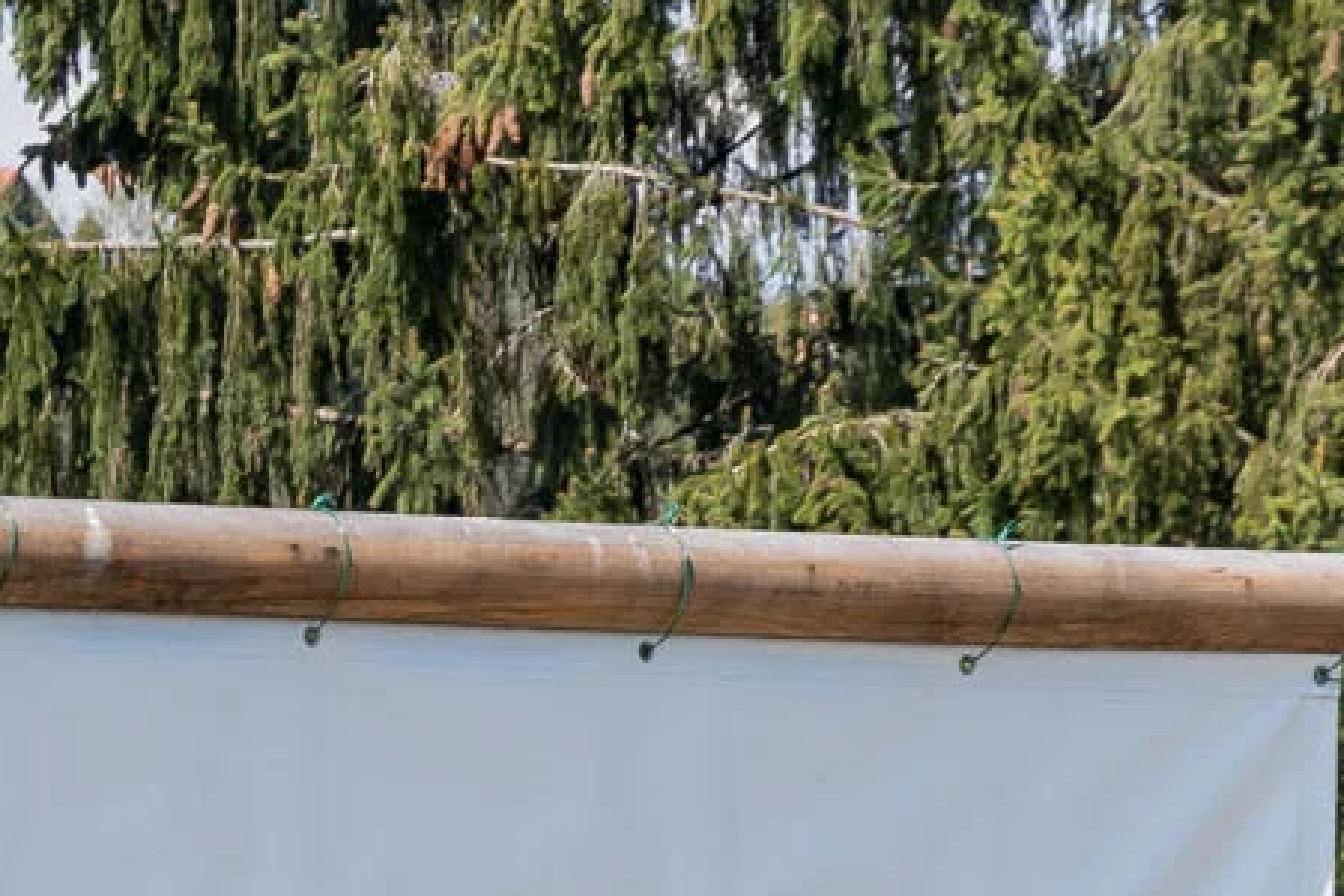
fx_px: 19113
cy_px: 1069
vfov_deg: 2.7
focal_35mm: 512
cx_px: -403
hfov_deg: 4.0
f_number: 9
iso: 200
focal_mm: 80
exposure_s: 1/320
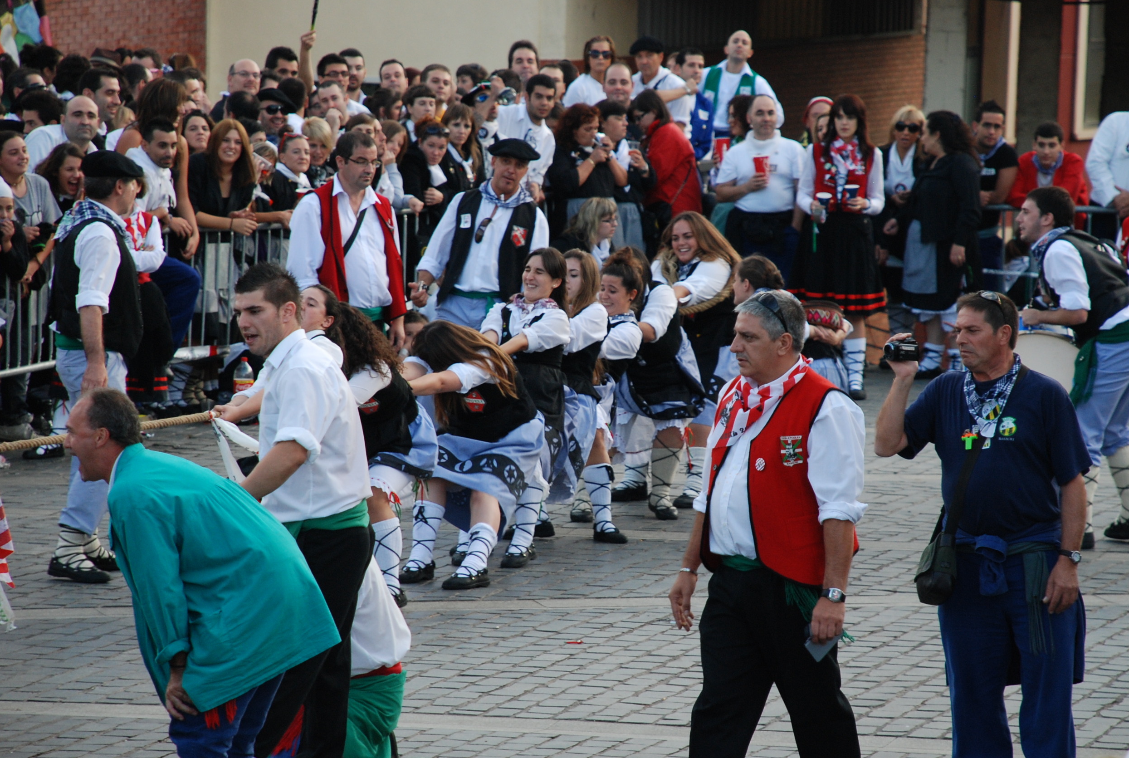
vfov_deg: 5.9
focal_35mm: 236
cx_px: 620
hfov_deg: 8.7
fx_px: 7404
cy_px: 395
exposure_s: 1/100
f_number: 5.6
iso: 400
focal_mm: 135
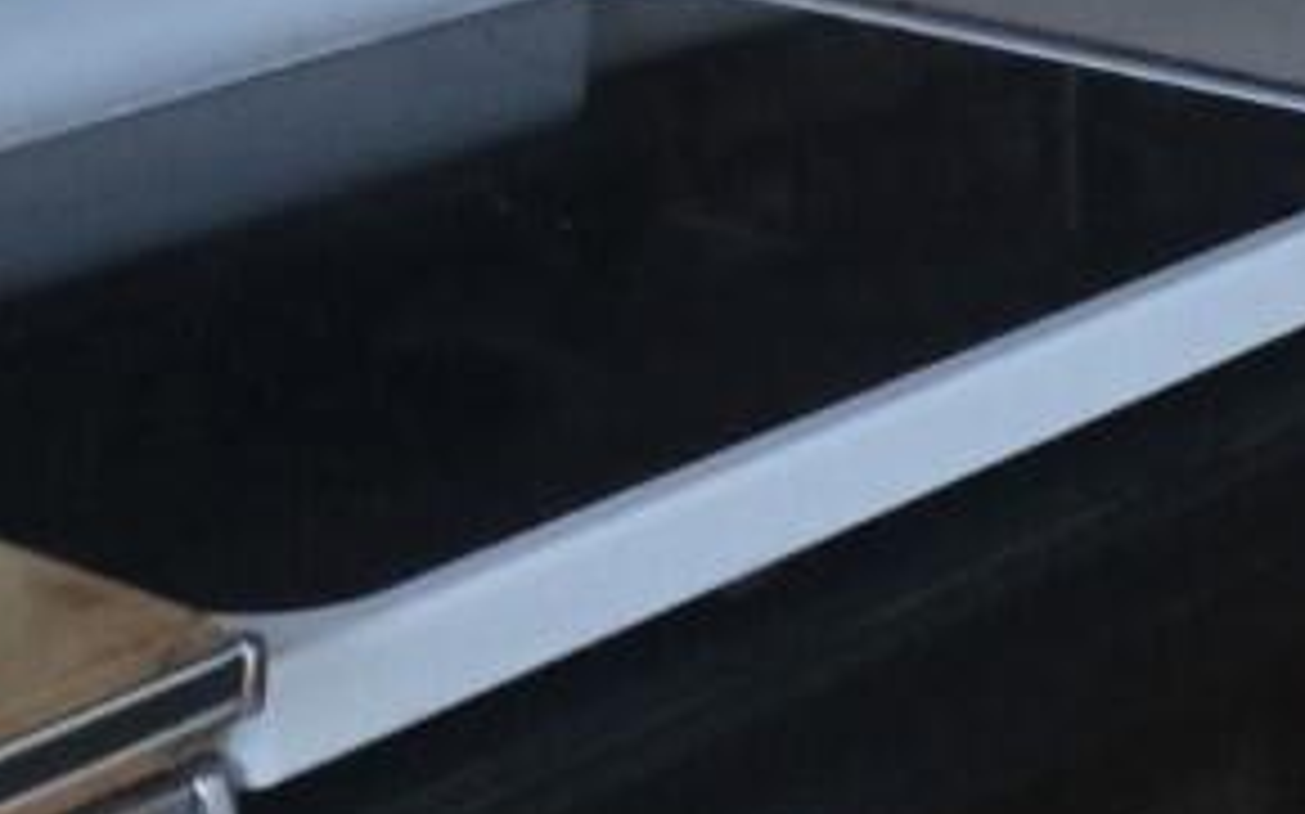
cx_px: 860
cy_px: -940
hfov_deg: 17.2
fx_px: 4302
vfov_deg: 9.9
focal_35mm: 121
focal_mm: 6.3
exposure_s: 1/15
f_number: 1.7
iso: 2000
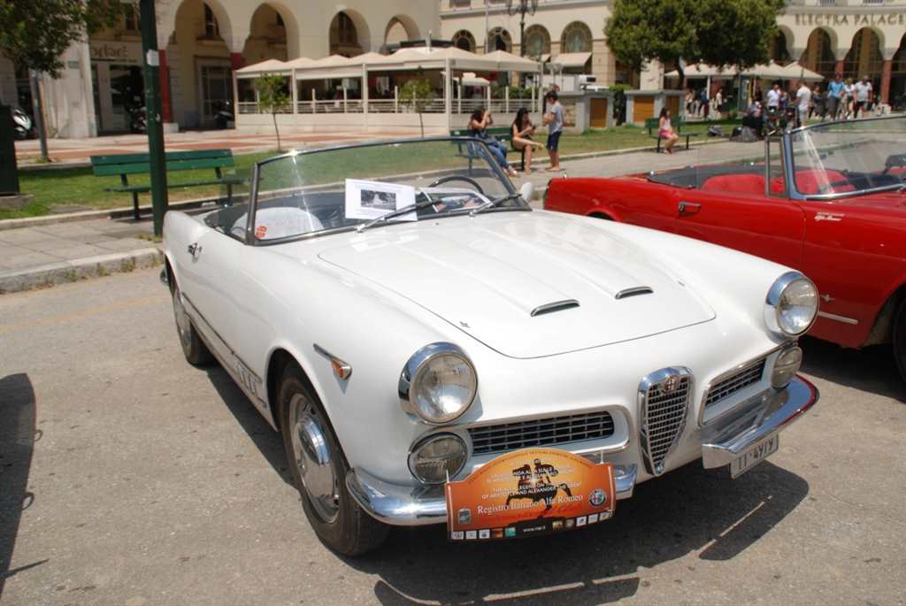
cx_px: 453
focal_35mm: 33
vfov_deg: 40.1
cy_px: 303
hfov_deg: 57.2
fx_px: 831
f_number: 10
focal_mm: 22
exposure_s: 1/400
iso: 100
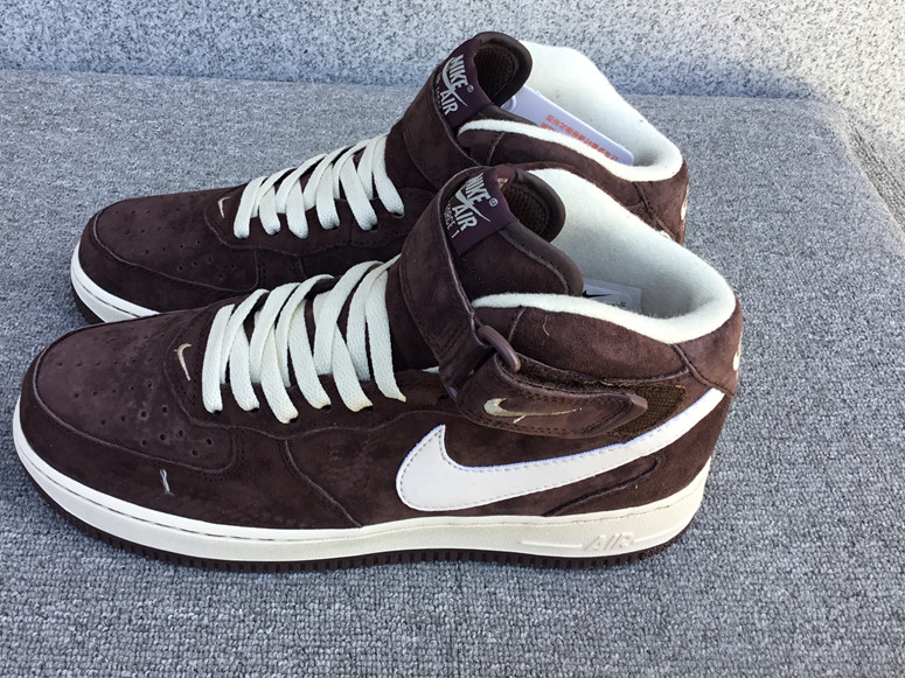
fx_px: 941
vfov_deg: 39.6
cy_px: 310
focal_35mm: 36
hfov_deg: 51.2
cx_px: 385
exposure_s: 1/119
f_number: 2.4
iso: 25
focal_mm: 3.3
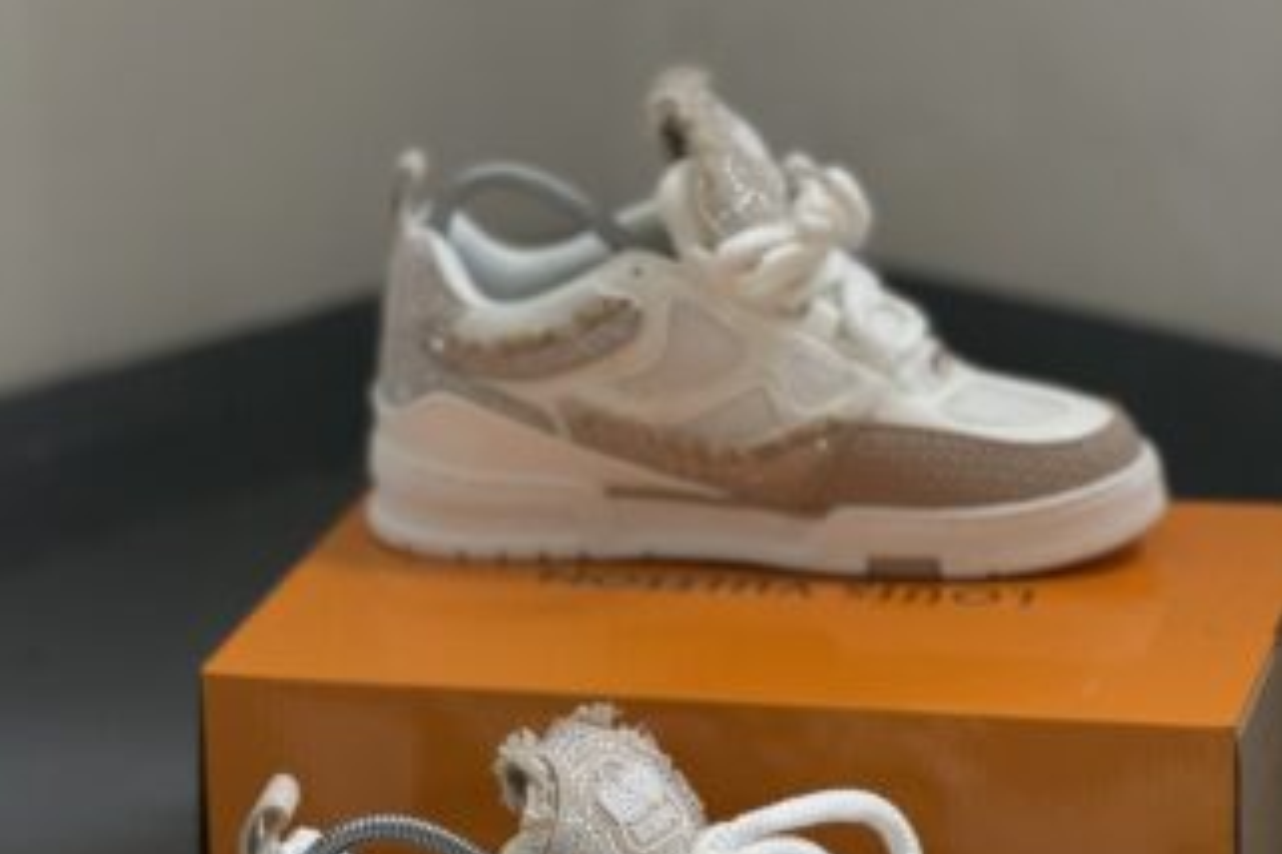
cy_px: 774
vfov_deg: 8.1
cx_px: 643
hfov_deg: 12.2
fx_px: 5982
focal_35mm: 168
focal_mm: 15.66
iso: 250
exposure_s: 1/69
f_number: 2.8
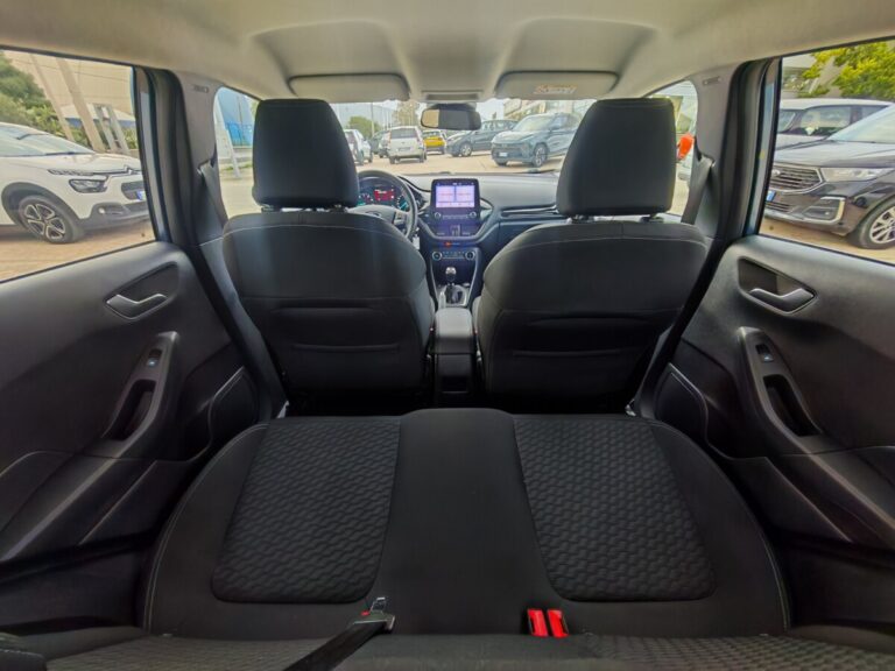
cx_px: 448
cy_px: 336
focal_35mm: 13
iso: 320
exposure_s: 1/25
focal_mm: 1.82
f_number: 2
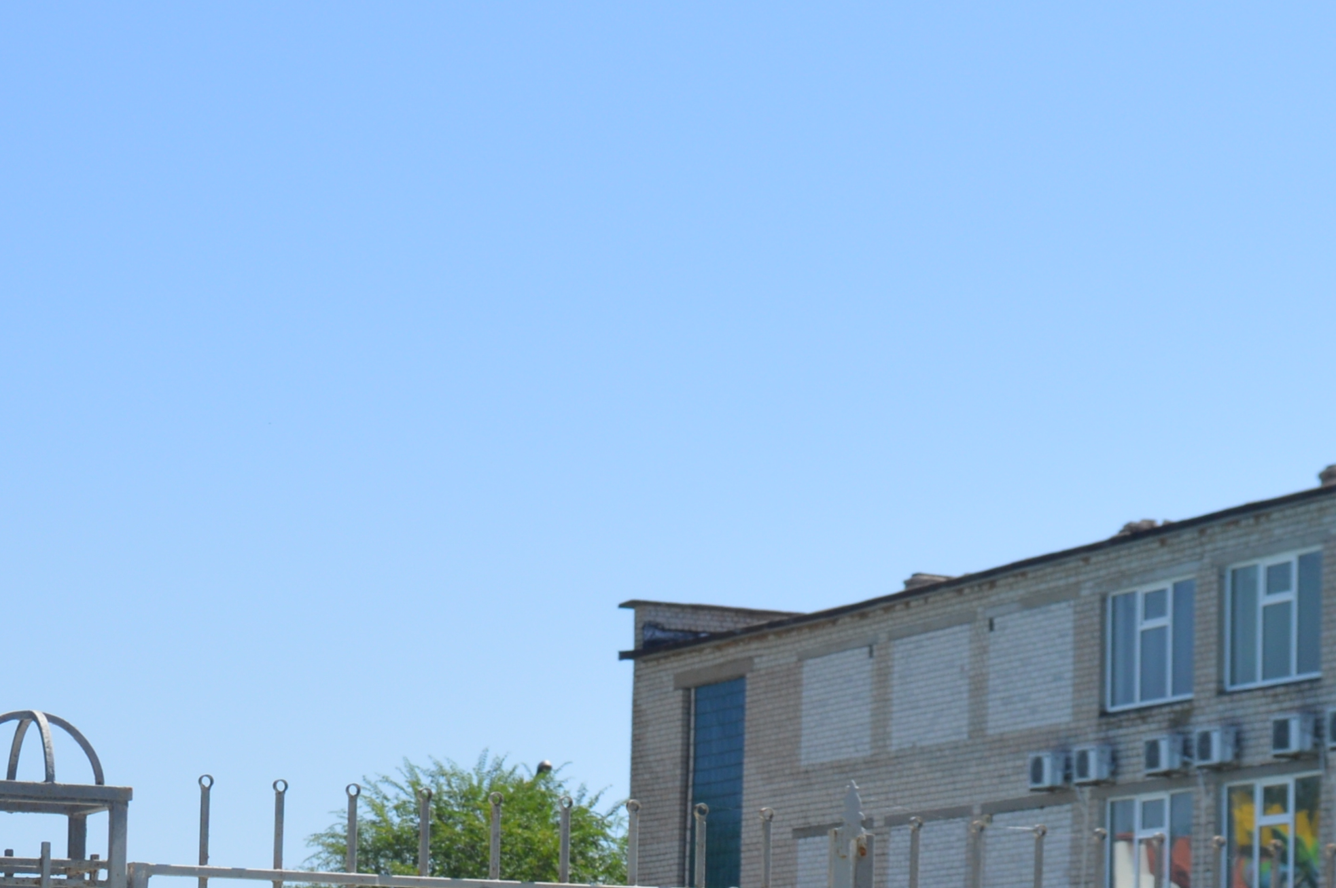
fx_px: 3745
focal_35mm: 101
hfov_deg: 20.2
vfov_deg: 13.1
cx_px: 607
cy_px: 1107
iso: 100
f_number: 9
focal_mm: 22
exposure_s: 1/320
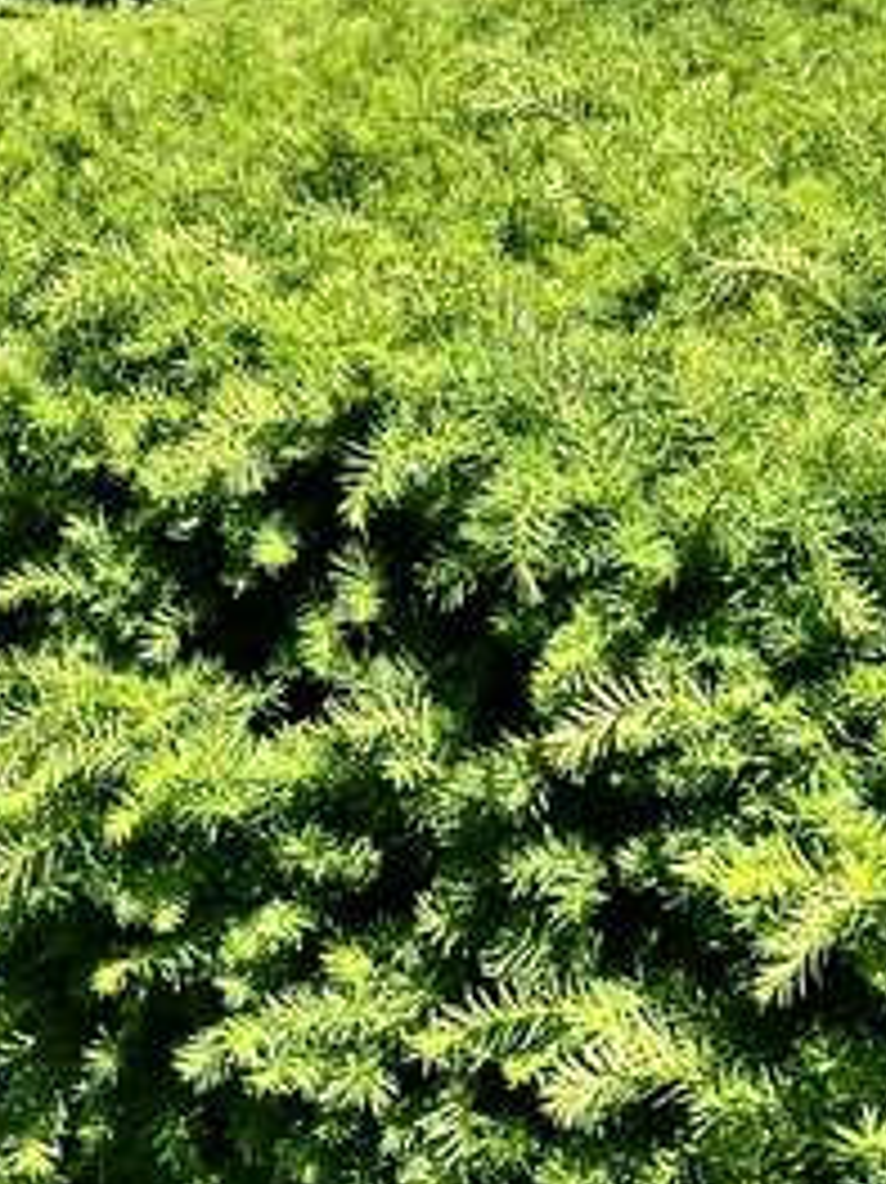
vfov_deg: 21.0
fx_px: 2698
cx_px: -81
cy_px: -590
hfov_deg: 18.0
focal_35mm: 79
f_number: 1.8
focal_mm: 4.25
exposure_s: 1/1898
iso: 32
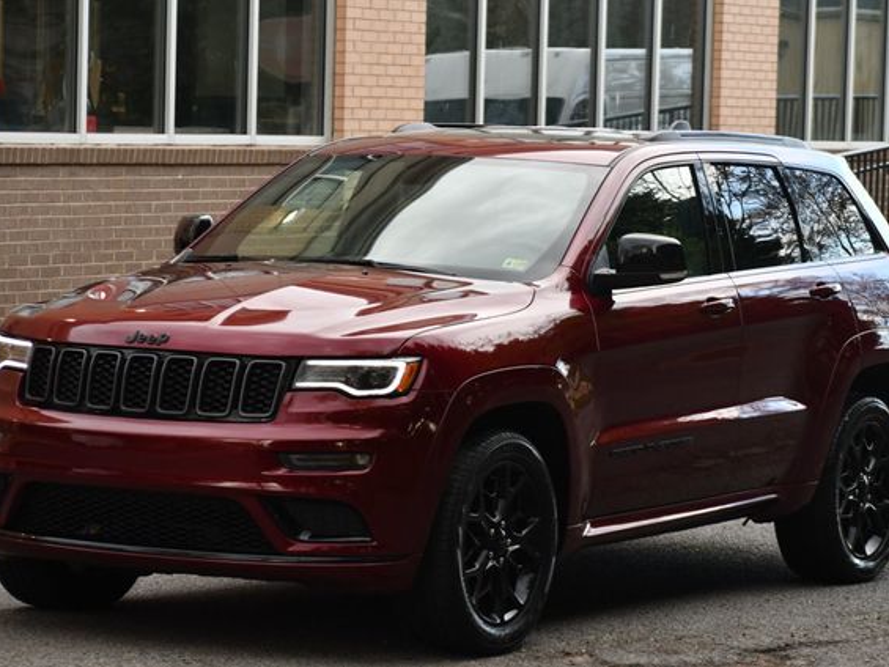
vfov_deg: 10.1
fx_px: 3776
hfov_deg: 13.4
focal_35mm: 147
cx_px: 437
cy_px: 334
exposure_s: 1/250
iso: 400
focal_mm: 90
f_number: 4.8
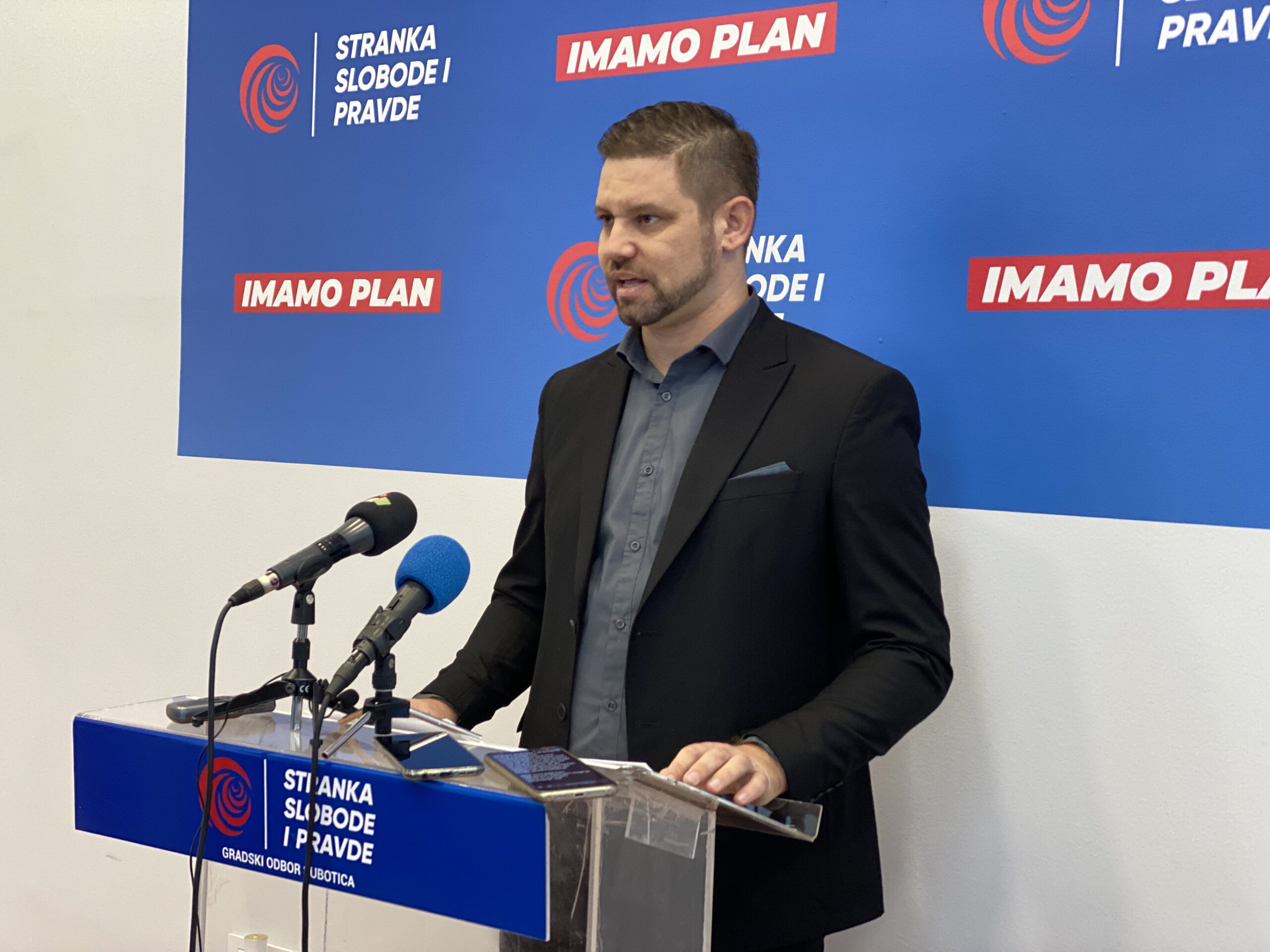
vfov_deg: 28.0
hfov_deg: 36.8
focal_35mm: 52
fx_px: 1908
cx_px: 635
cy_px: 476
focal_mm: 6
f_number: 2
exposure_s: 1/50
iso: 125
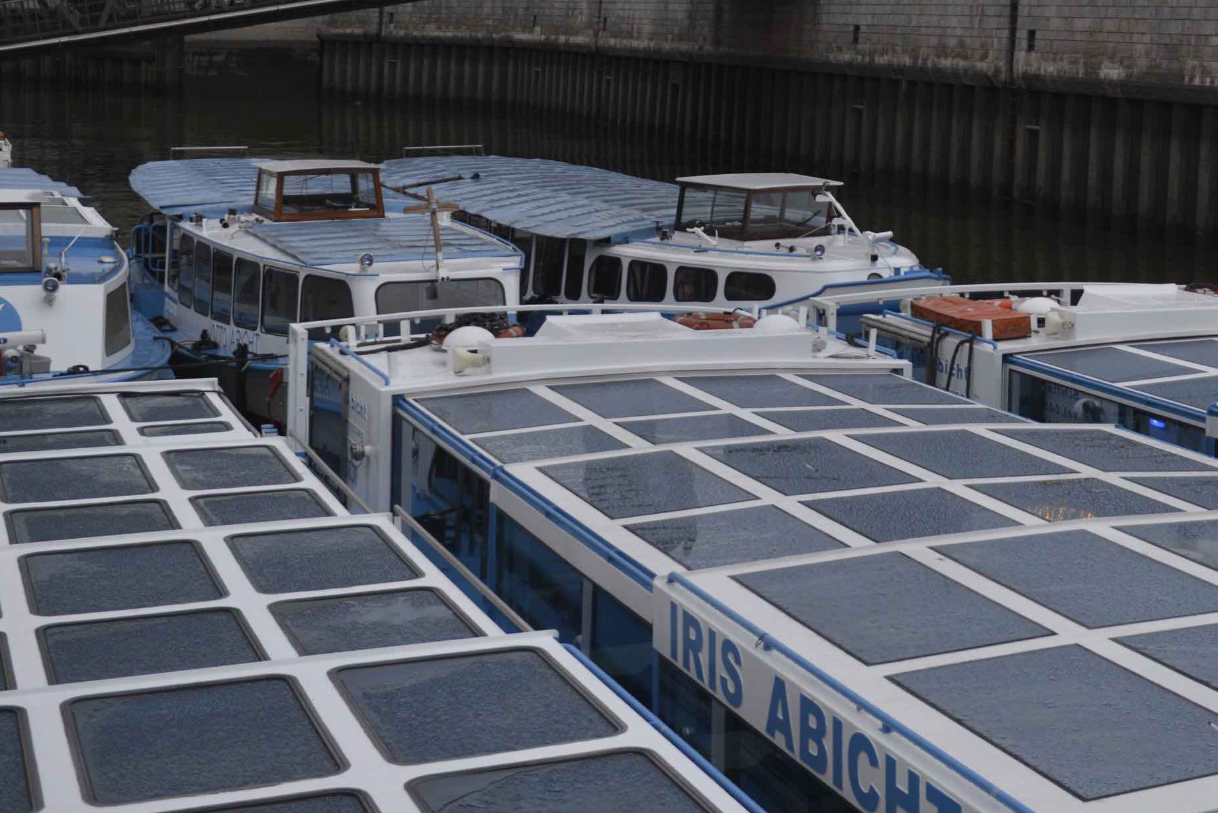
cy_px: 55
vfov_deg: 20.7
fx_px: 2166
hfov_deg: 31.1
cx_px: 845
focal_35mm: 64
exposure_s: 1/30
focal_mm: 32
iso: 500
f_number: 2.8
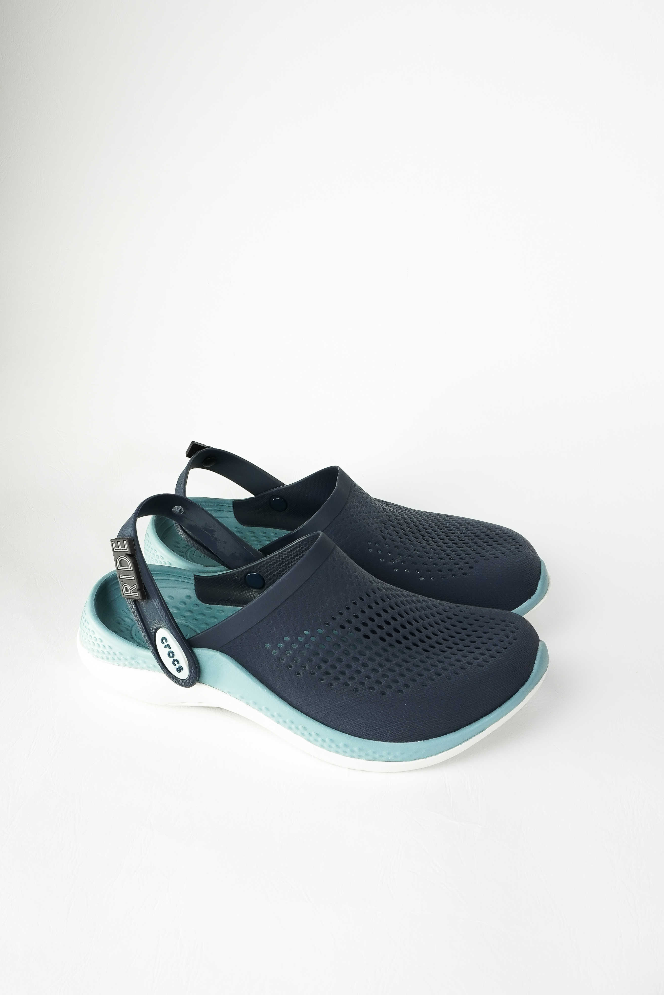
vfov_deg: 55.8
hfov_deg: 38.9
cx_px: 332
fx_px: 941
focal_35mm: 34
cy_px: 498
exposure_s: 1/20
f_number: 16
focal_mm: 23
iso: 400
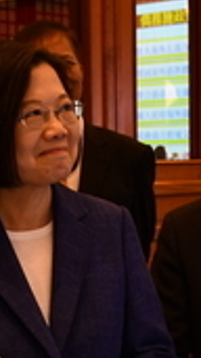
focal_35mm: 114
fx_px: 1082
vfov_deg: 18.7
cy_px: 254
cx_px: 124
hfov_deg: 10.6
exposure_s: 1/50
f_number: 3.5
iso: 640
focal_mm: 20
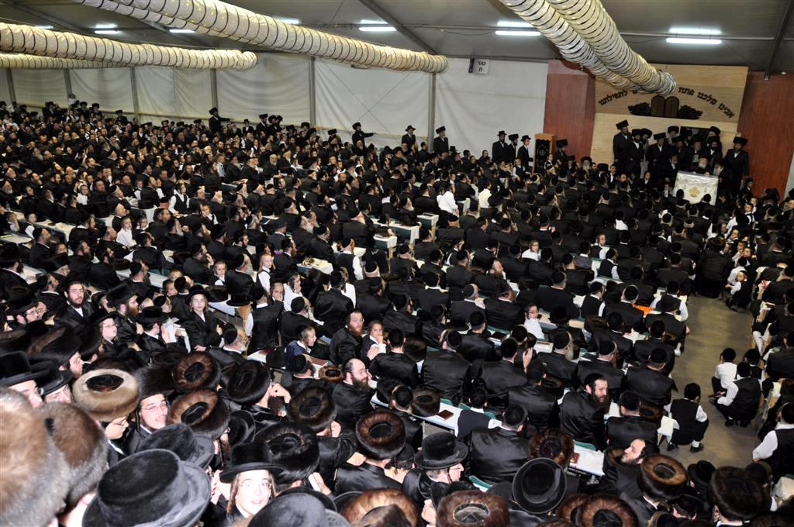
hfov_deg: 67.4
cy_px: 264
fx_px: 595
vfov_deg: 47.8
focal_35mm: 27
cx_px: 397
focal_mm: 18
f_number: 5
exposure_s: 1/60
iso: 500
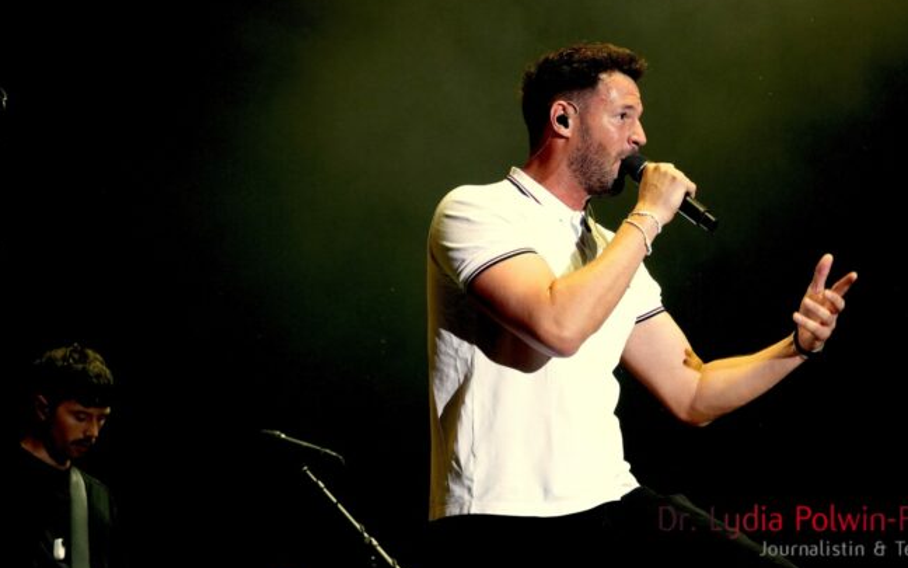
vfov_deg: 6.5
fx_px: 5023
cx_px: 513
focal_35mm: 203
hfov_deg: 10.3
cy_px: 295
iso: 1600
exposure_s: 1/200
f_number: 5.6
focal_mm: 112
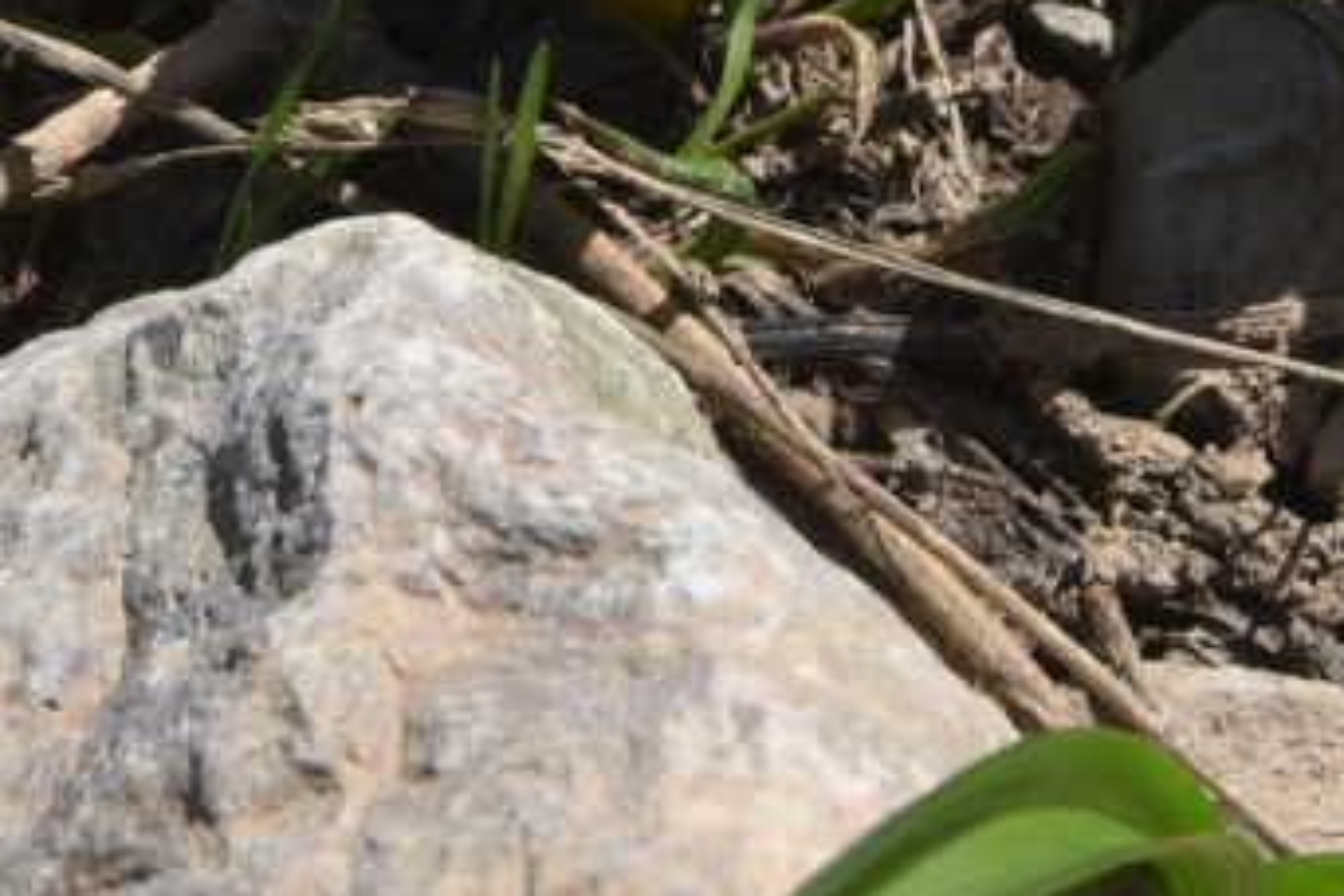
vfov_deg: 6.3
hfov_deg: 9.7
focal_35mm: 213
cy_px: -729
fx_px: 7951
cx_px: 542
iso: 160
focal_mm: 56
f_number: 14
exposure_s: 1/125
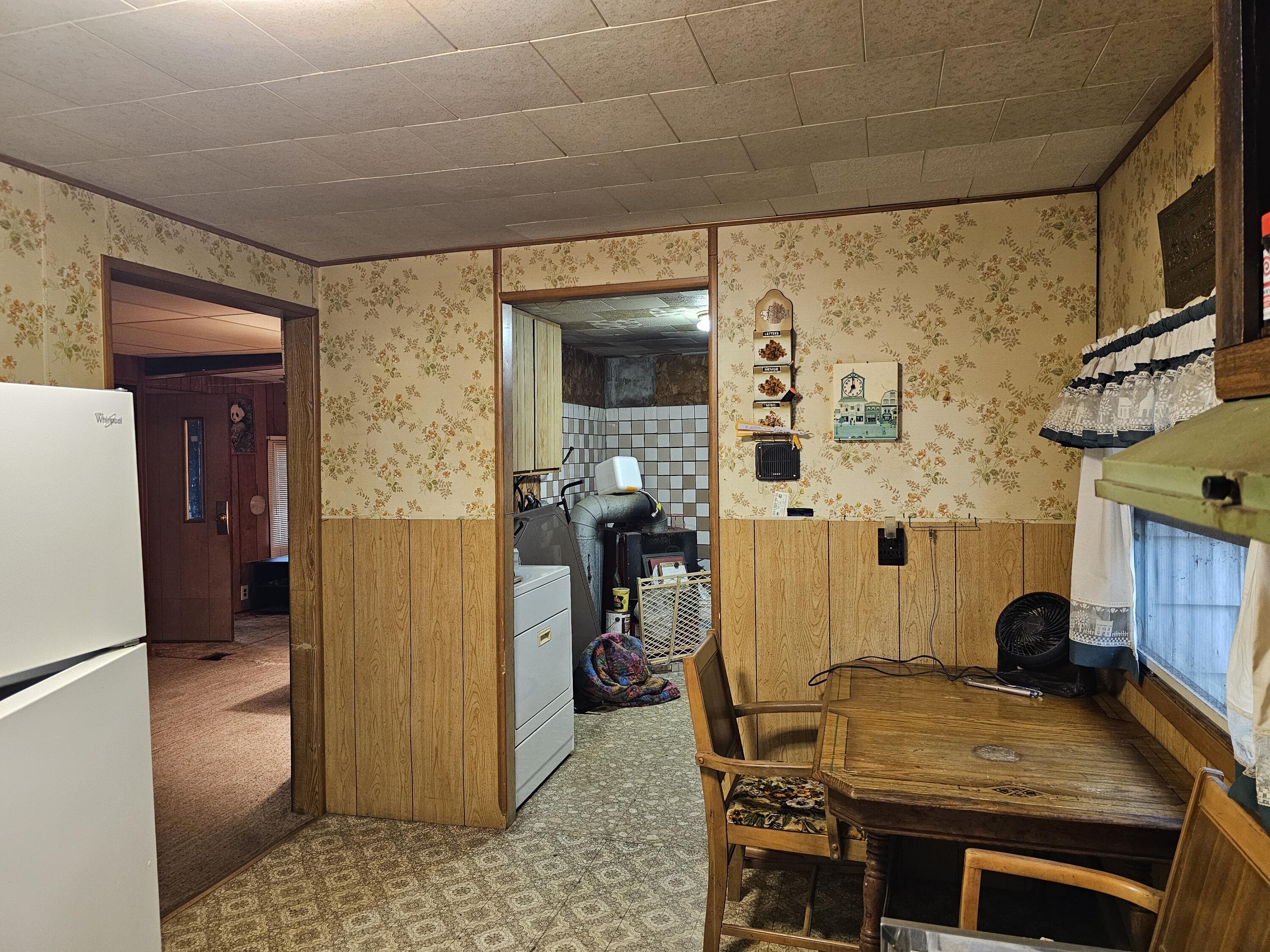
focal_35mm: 23
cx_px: 635
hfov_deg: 73.9
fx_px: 844
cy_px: 476
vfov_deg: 58.9
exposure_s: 1/60
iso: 640
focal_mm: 6.3
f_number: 1.7
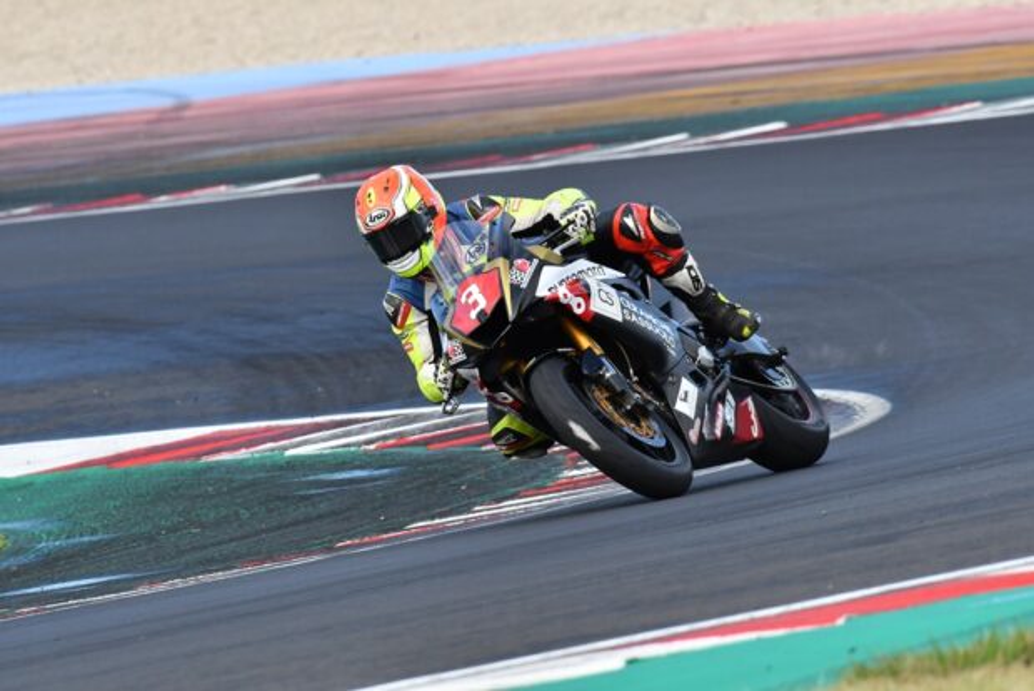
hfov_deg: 2.7
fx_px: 21551
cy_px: 346
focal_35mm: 750
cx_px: 517
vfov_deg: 1.8
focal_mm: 500
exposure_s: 1/1000
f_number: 9
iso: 800
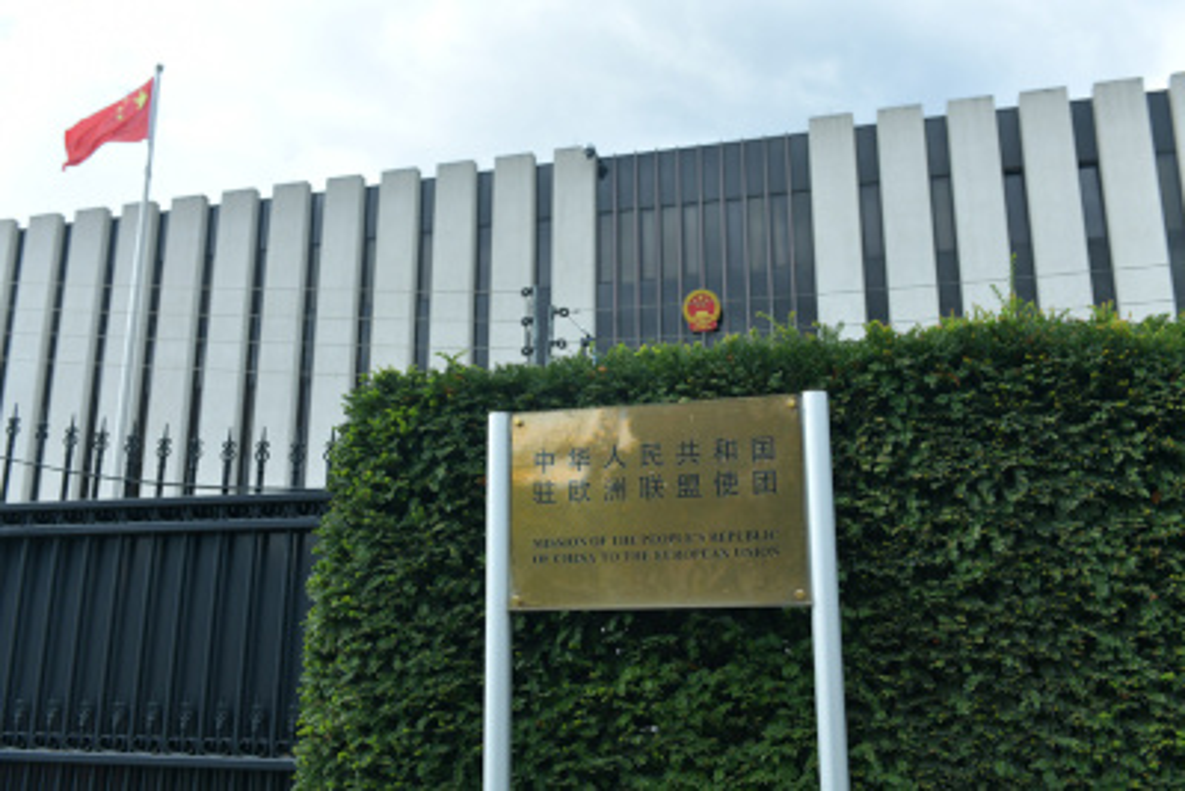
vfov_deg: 38.9
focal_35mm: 34
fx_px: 1120
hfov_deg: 55.8
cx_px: 592
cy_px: 396
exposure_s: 1/1000
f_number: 5
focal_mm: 34
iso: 320
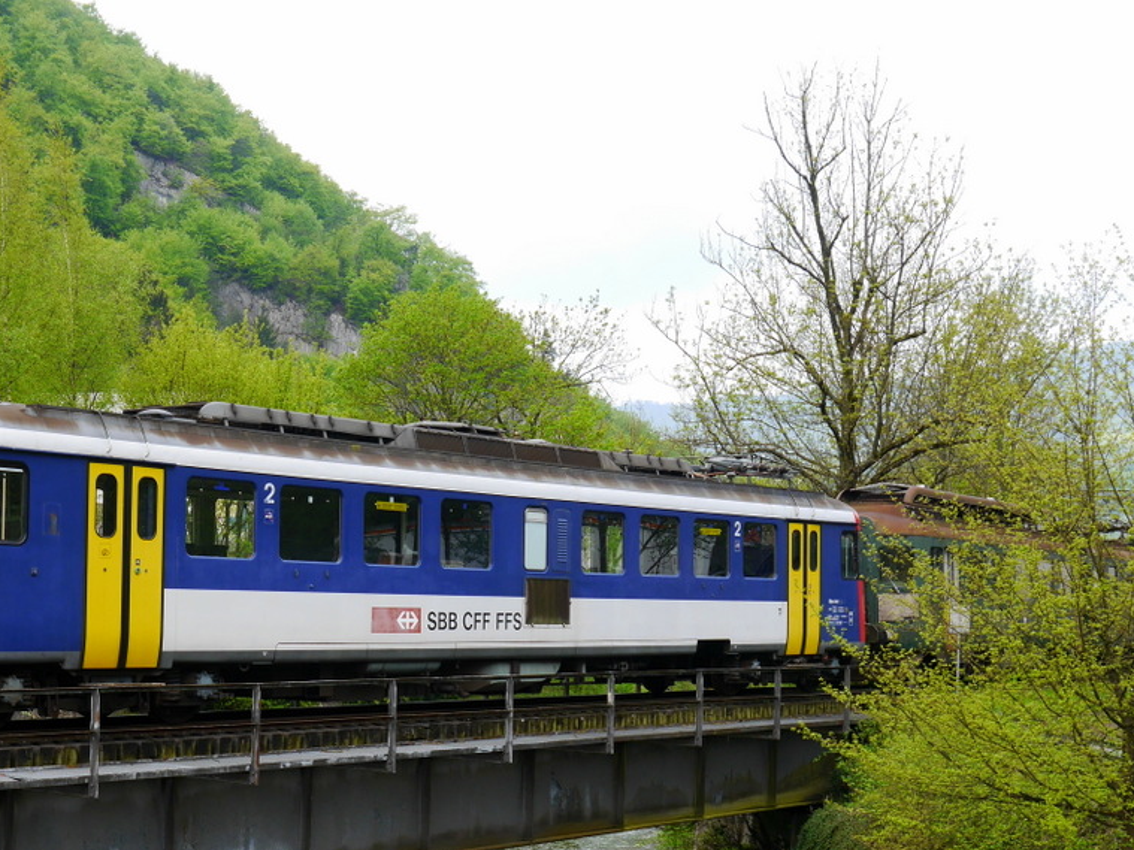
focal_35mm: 58
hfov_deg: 32.7
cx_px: 315
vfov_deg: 25.1
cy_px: 545
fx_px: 1900
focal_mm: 20
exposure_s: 1/200
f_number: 5.6
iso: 160
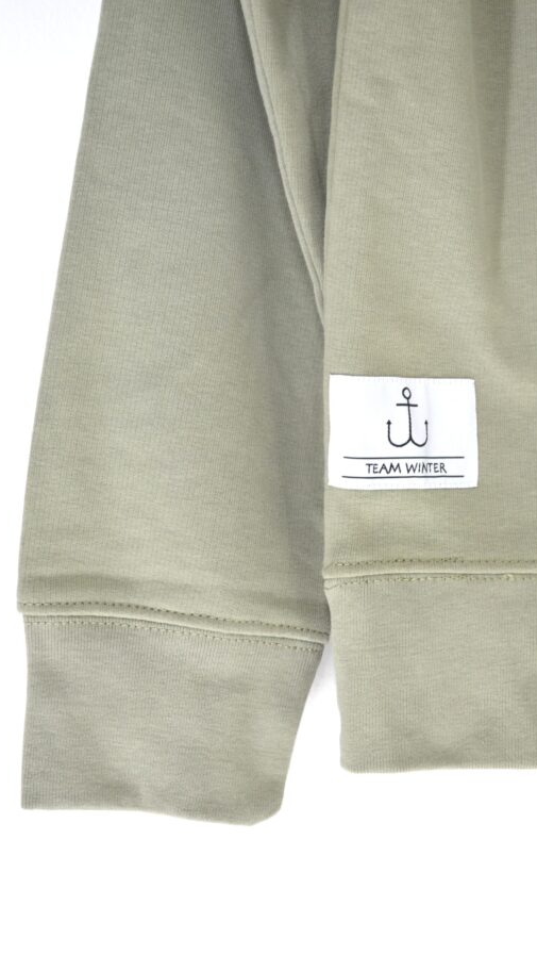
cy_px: 481
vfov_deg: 36.6
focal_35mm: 57
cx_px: 309
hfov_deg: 21.1
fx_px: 1442
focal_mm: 36
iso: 320
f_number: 5.6
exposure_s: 1/125
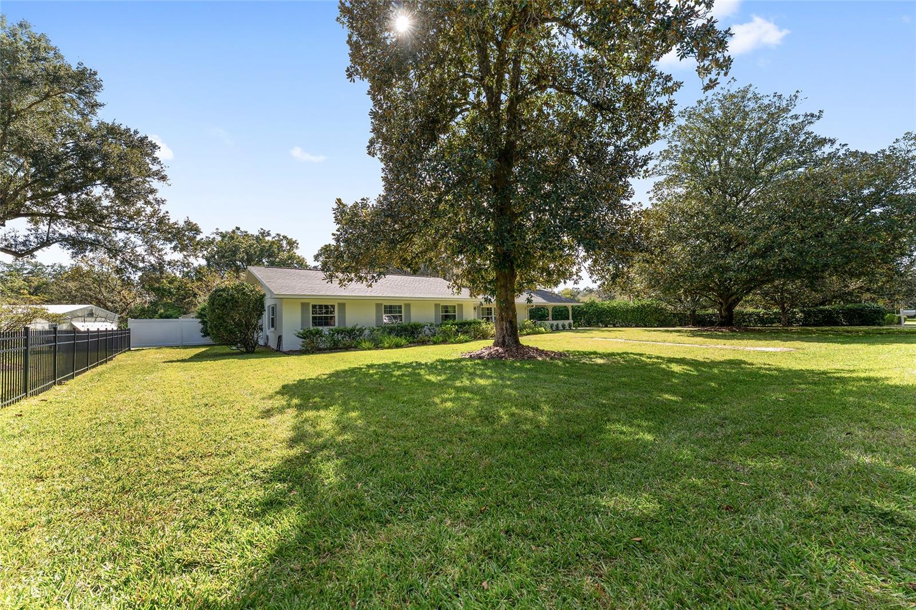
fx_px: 356
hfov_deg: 104.3
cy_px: 305
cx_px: 458
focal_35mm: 14
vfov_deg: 81.2
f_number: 7.1
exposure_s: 1/125
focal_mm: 14
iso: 320
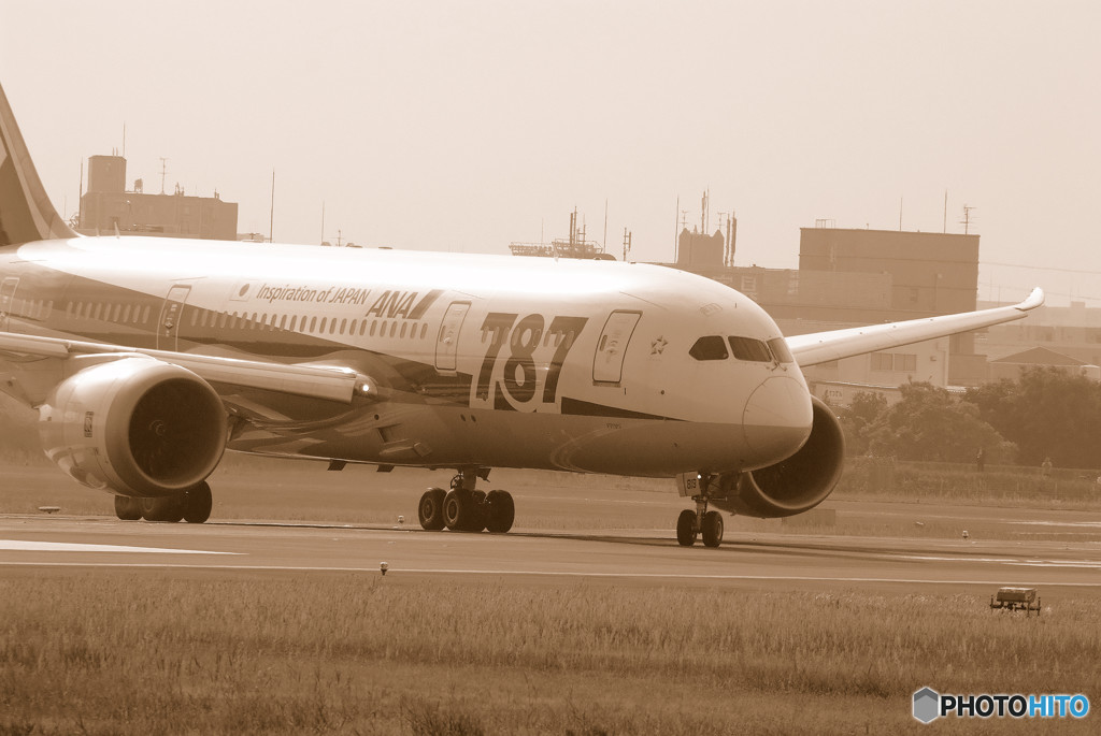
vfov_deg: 2.2
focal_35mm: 630
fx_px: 19286
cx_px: 550
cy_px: 368
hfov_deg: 3.3
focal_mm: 420
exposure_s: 1/1140
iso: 400
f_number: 9
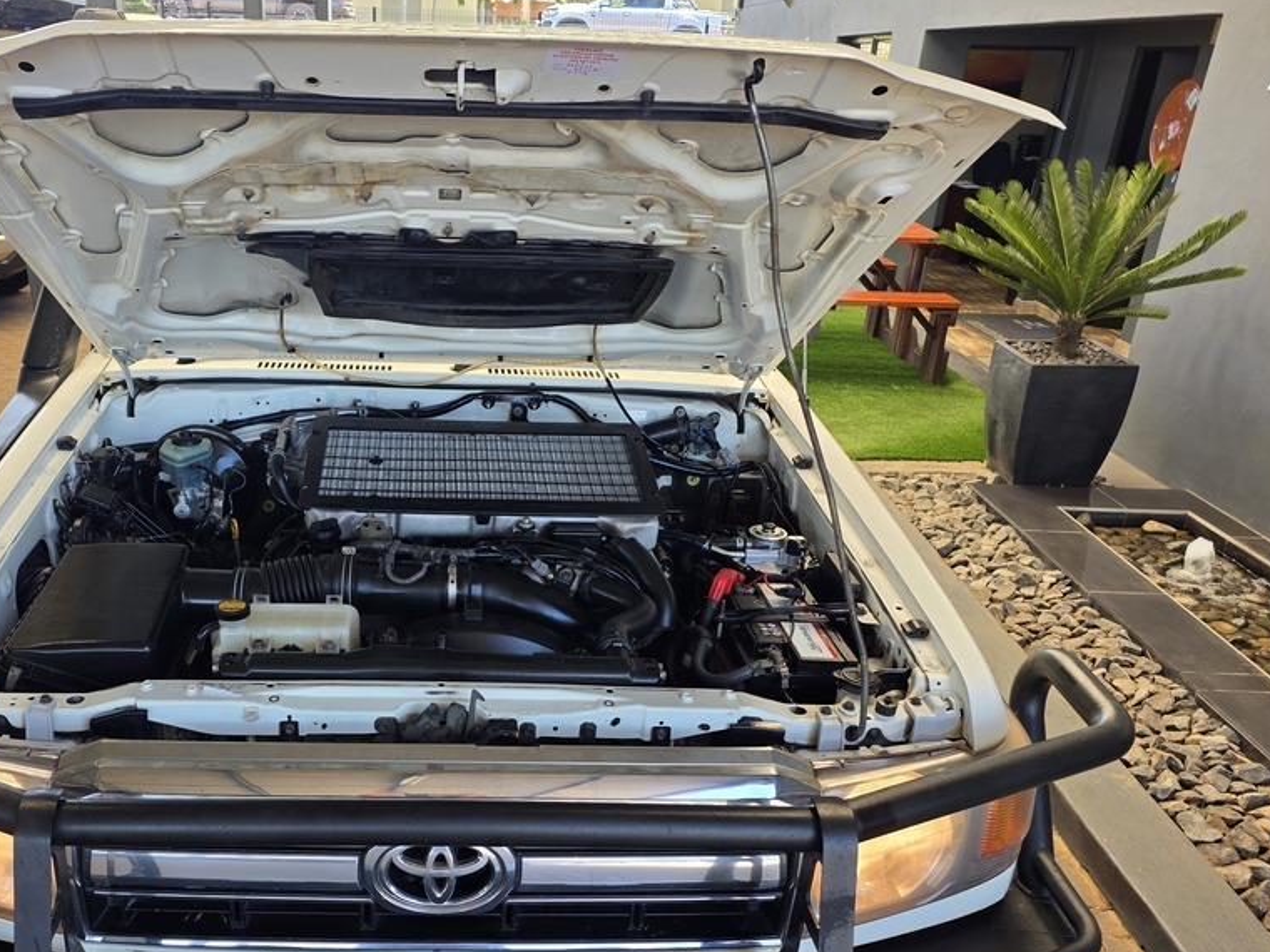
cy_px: 596
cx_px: 460
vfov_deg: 45.1
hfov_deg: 57.5
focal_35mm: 31
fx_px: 1137
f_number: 1.7
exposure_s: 1/180
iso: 50
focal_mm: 6.25
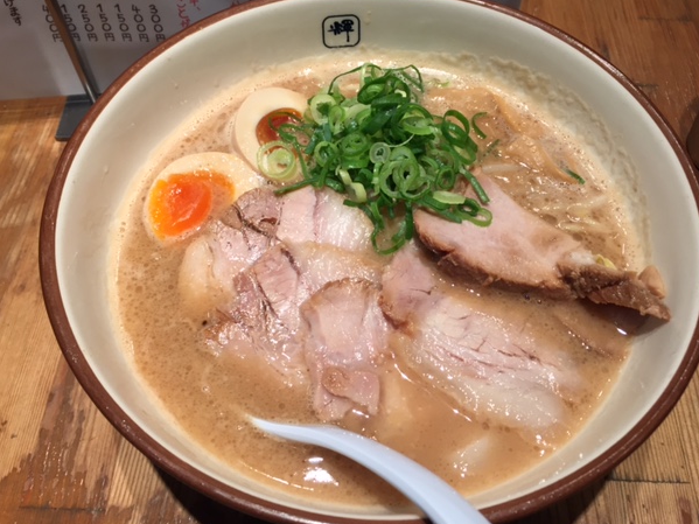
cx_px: 352
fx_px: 626
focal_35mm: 31
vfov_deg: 45.4
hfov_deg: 58.4
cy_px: 252
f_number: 2.2
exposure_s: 1/40
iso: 32
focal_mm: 4.15
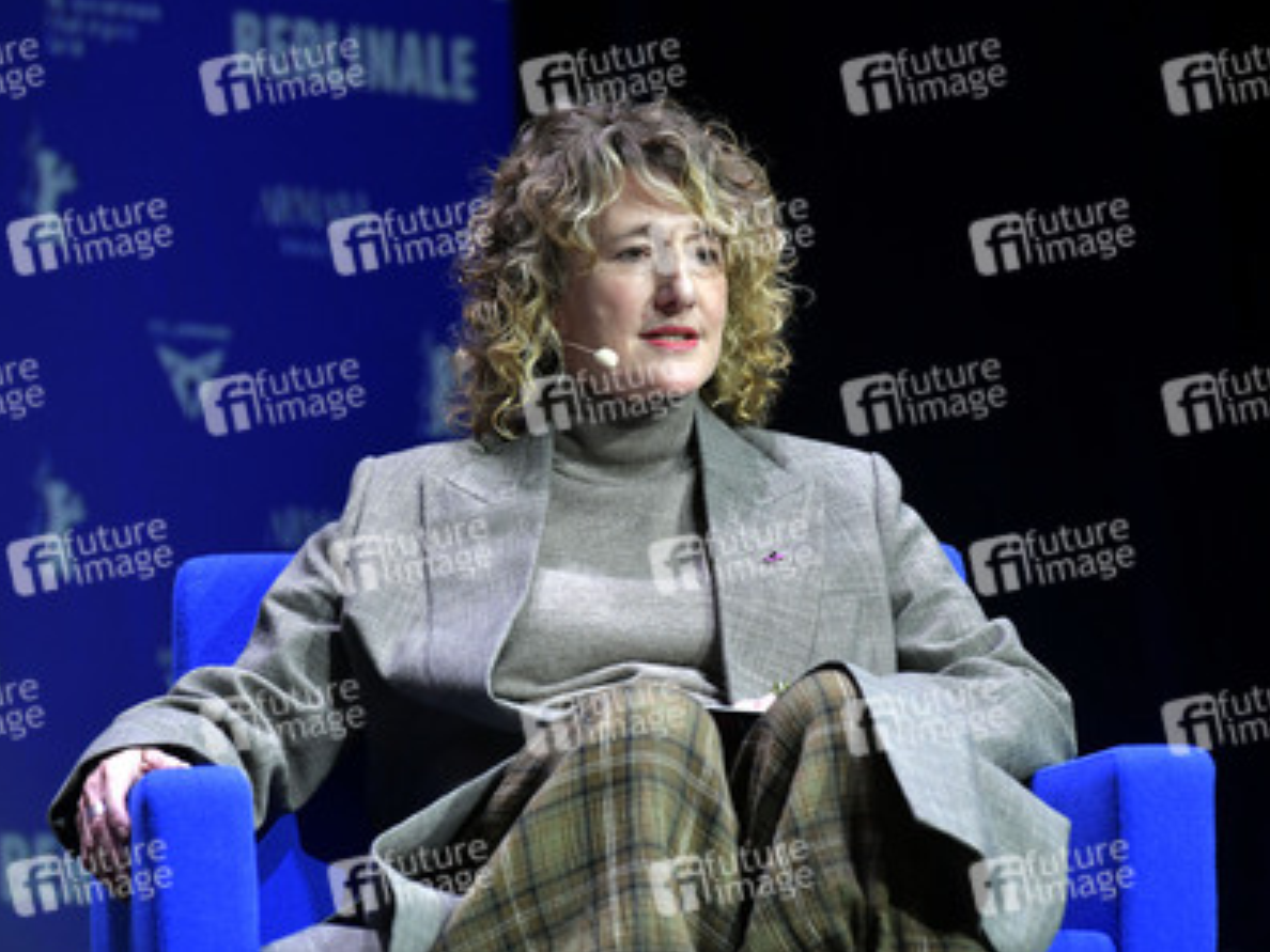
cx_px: 646
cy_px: 478
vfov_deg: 7.1
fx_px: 7631
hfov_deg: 9.5
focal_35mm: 208
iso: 2000
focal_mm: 190
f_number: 5.6
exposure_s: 1/125
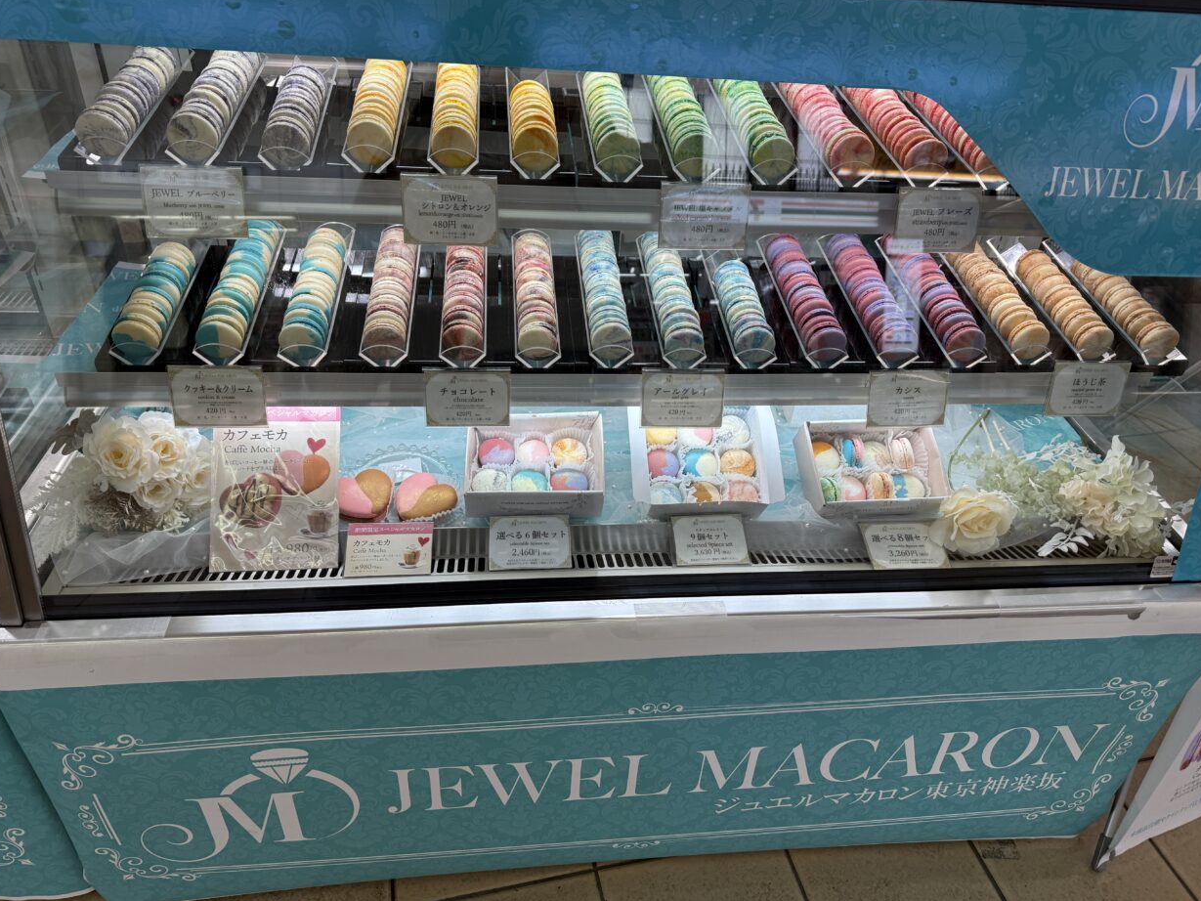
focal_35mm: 25
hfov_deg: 69.4
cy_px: 434
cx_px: 611
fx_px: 867
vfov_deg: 54.9
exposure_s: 1/137
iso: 50
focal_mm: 6.76
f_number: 1.78
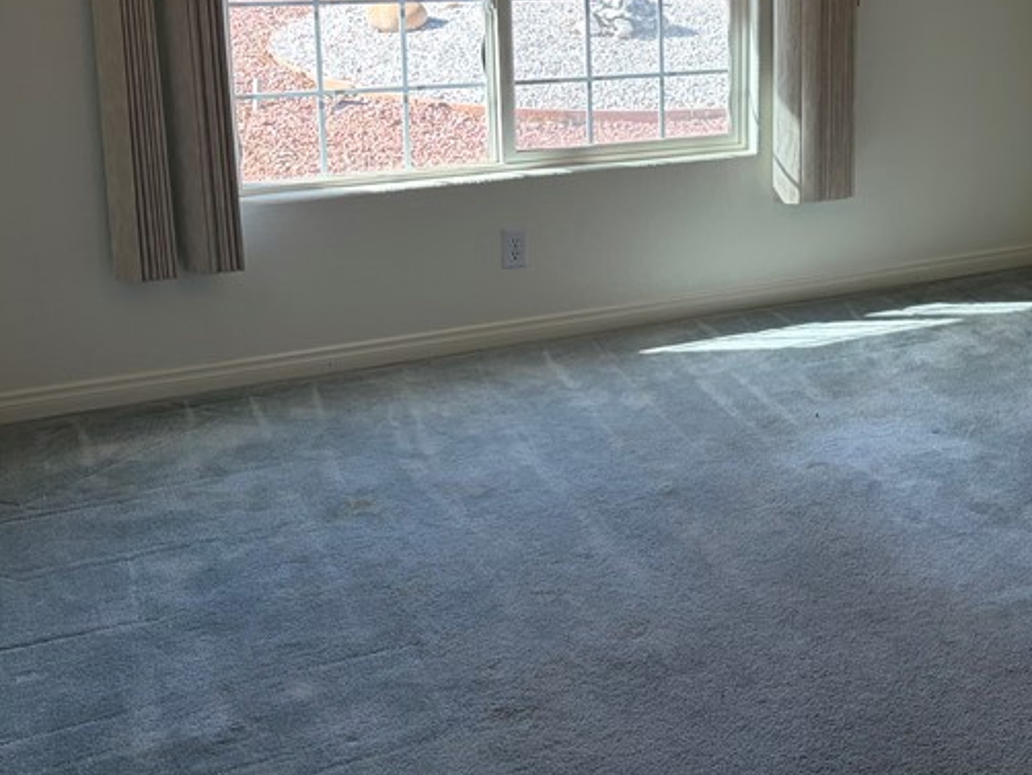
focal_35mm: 53
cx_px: 1001
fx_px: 1581
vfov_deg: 27.1
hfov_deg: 33.5
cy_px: 171
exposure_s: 1/178
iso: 40
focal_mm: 5.96
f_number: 1.6
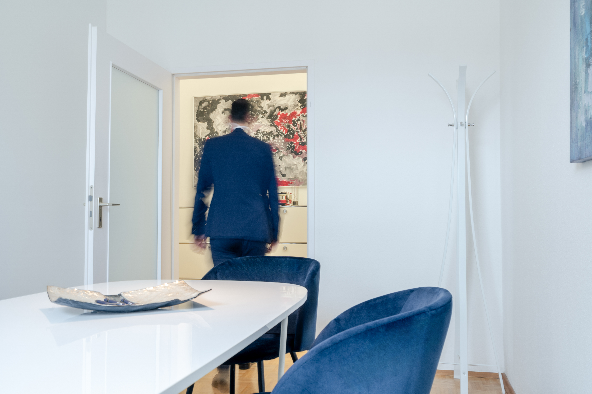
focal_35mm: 35
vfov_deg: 37.8
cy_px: 197
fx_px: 575
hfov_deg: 54.5
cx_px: 296
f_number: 16
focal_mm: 35
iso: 250
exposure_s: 1/2.5
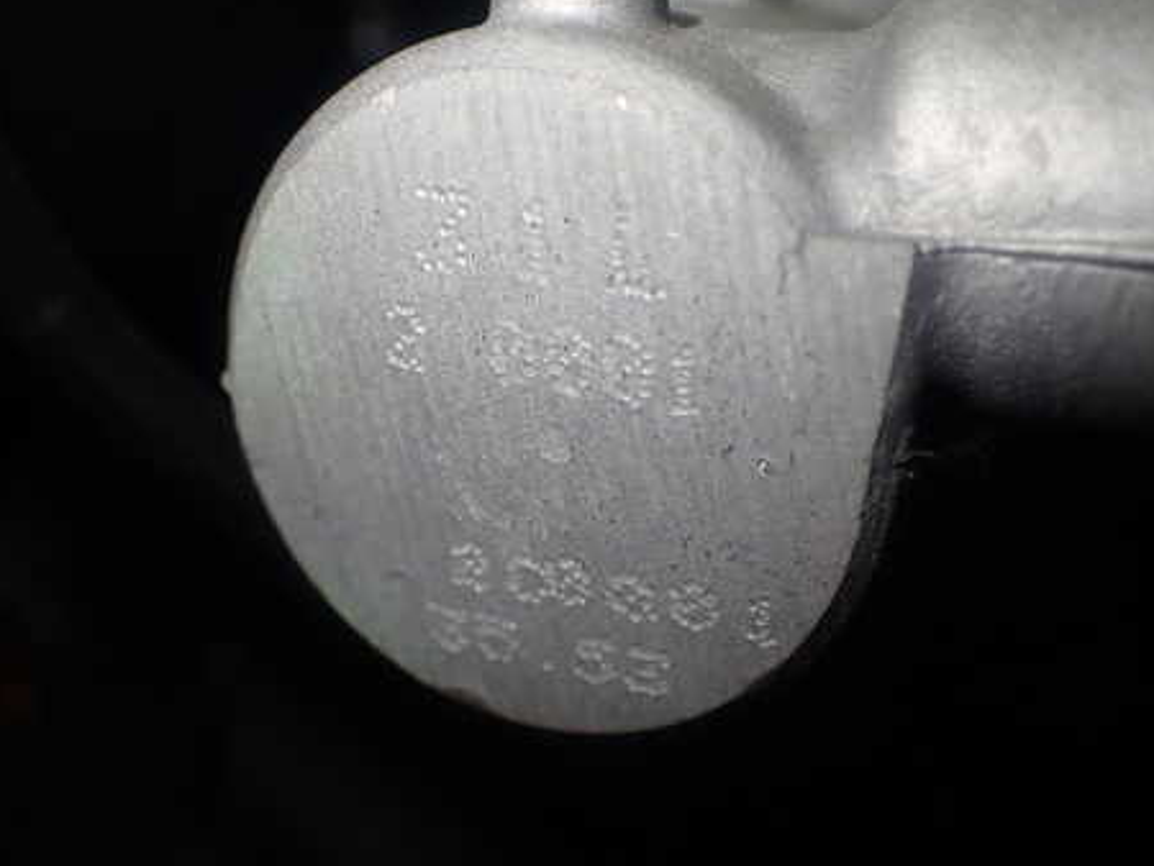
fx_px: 1334
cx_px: 595
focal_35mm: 40
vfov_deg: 36.0
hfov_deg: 46.8
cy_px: 482
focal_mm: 5.4
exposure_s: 1/125
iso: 200
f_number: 2.3
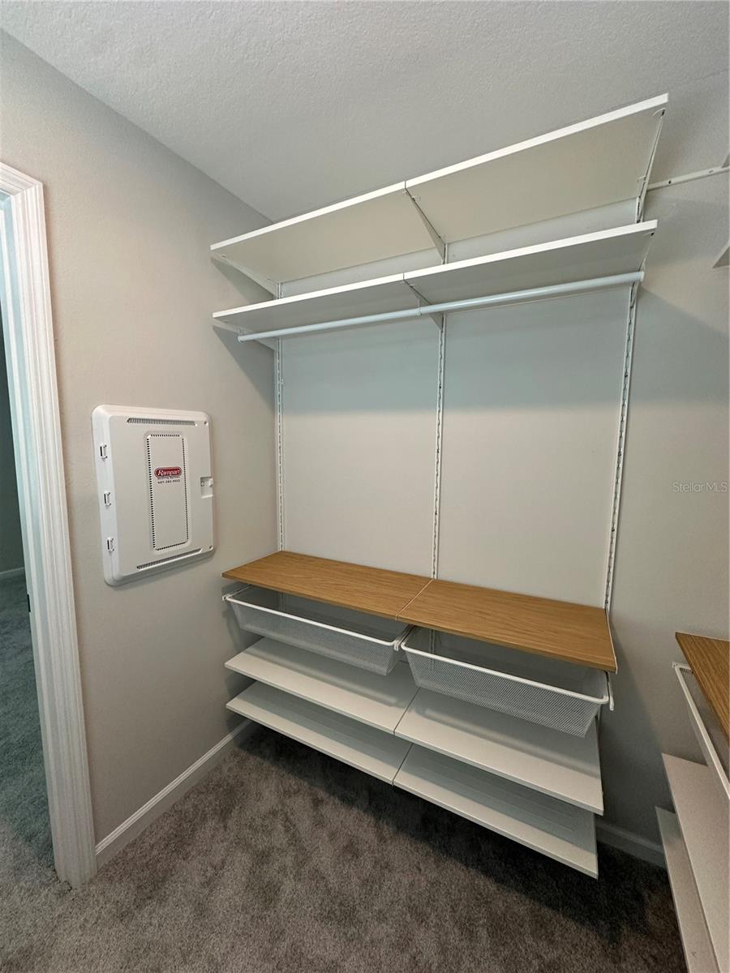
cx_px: 365
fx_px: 394
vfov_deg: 102.1
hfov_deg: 85.7
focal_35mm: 14
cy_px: 486
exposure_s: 1/120
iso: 250
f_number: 2.2
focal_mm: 2.22
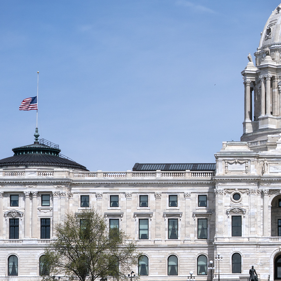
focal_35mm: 161
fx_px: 1479
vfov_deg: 10.9
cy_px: 166
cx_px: 319
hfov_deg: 10.7
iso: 250
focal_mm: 70
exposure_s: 1/250
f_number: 22
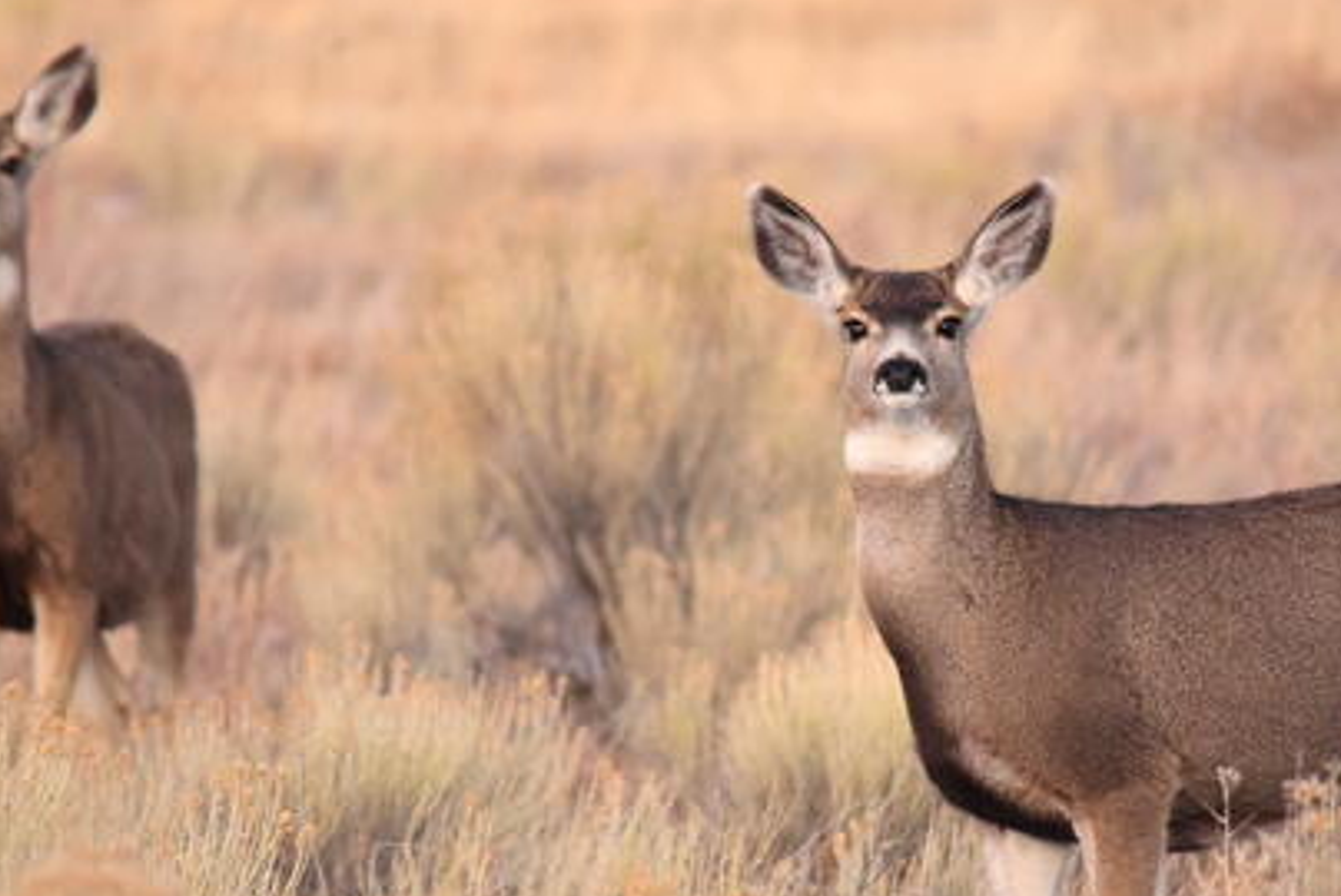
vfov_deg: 1.9
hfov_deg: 2.8
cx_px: 770
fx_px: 27696
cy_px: 569
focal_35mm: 743
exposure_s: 1/50
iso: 4000
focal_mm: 500
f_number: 6.3
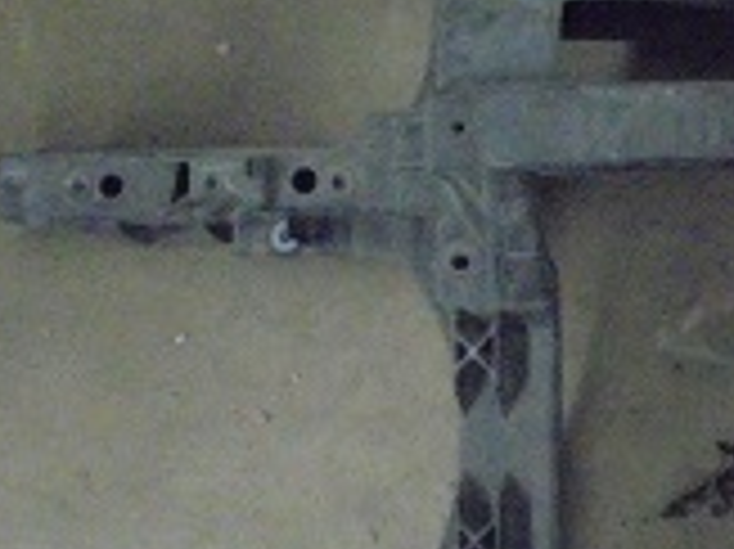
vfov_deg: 16.1
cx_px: 1083
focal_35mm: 91
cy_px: 144
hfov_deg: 19.1
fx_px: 1928
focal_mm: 4.6
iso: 800
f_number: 3.5
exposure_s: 1/80
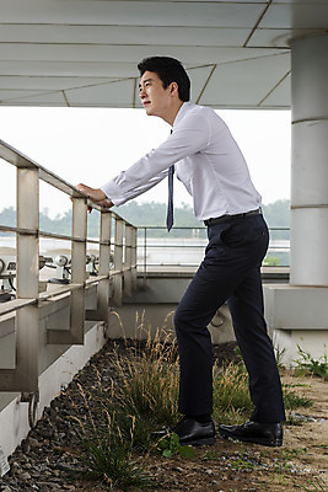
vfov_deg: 28.8
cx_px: 164
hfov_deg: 19.5
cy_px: 246
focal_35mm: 70
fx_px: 956
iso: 400
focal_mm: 70
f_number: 6.3
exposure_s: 1/400
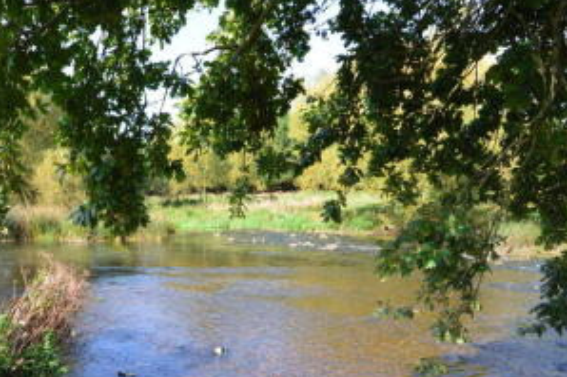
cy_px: 248
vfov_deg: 52.1
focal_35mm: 24
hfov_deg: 72.2
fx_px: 378
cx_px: 202
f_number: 9
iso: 400
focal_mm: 10
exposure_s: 1/125
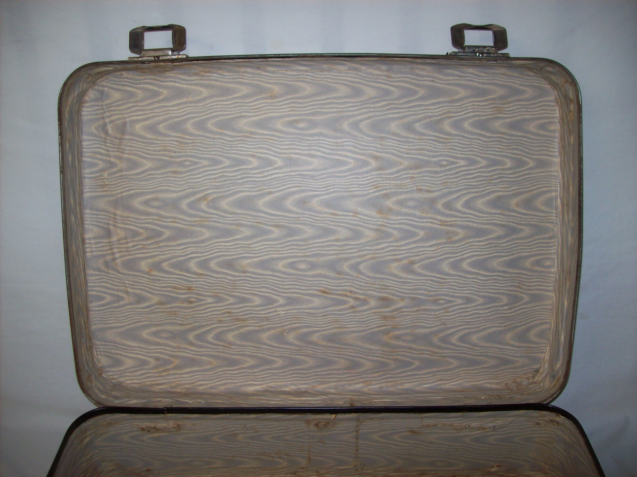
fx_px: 662
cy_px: 238
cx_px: 318
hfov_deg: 51.4
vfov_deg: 39.6
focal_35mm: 36
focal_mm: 6
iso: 80
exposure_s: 1/64
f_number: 2.7
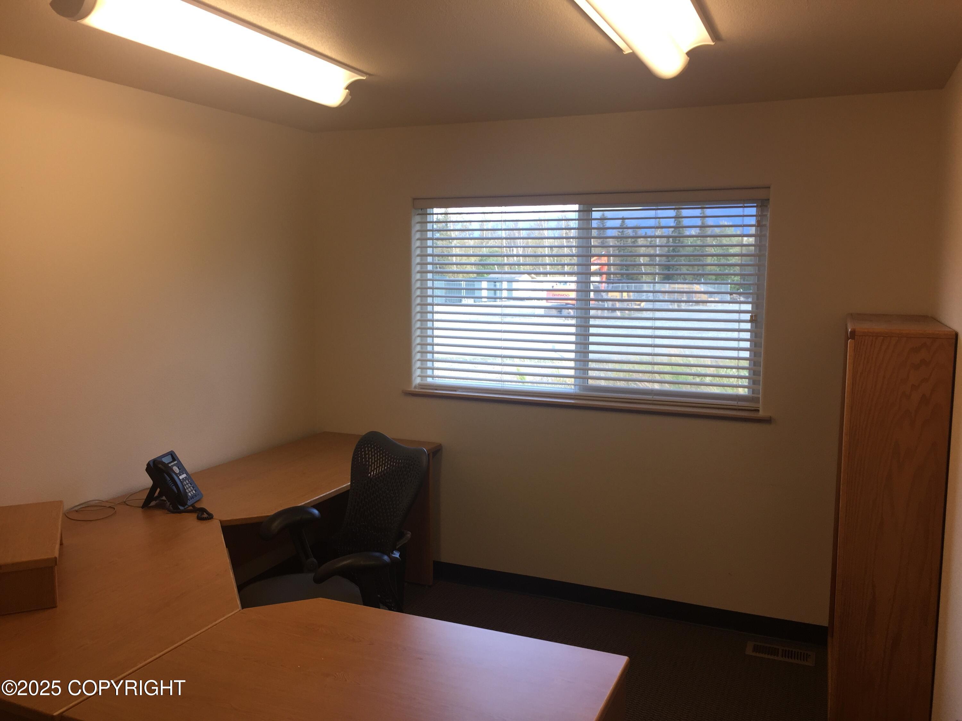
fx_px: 806
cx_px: 481
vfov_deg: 48.2
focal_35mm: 29
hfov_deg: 61.7
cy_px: 360
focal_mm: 4.15
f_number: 2.2
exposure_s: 1/40
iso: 32
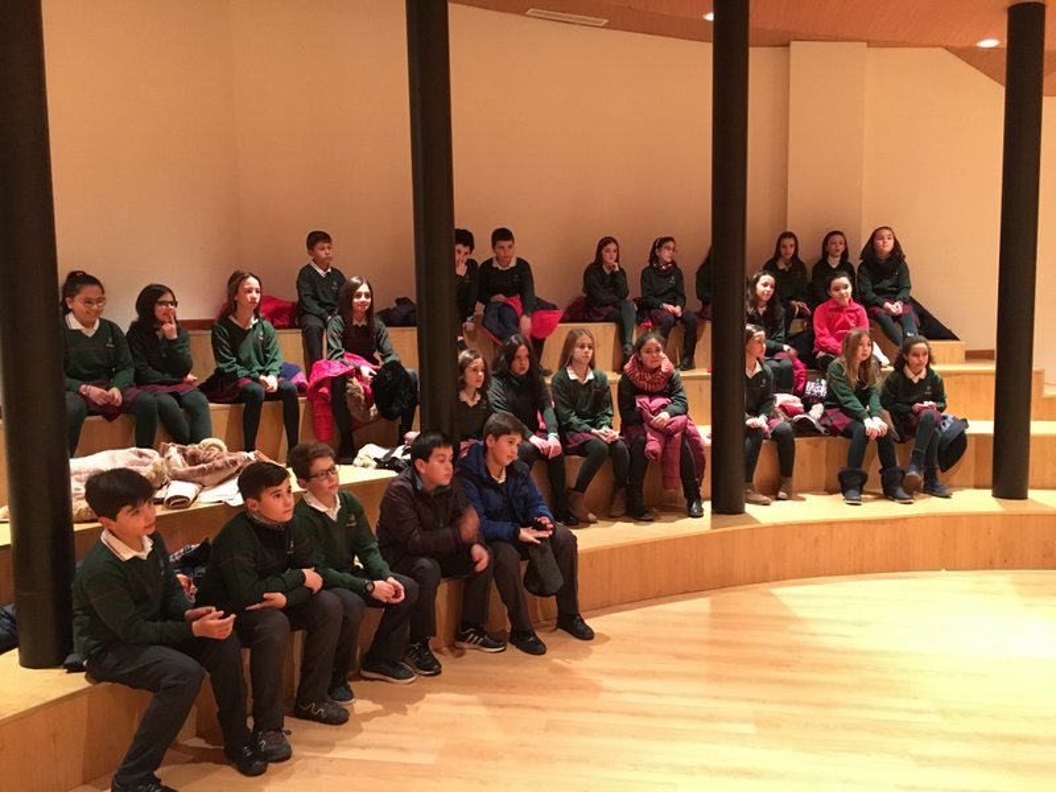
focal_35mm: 29
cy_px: 396
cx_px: 528
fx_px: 885
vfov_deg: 48.2
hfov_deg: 61.7
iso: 400
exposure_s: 1/17
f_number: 2.2
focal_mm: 4.15
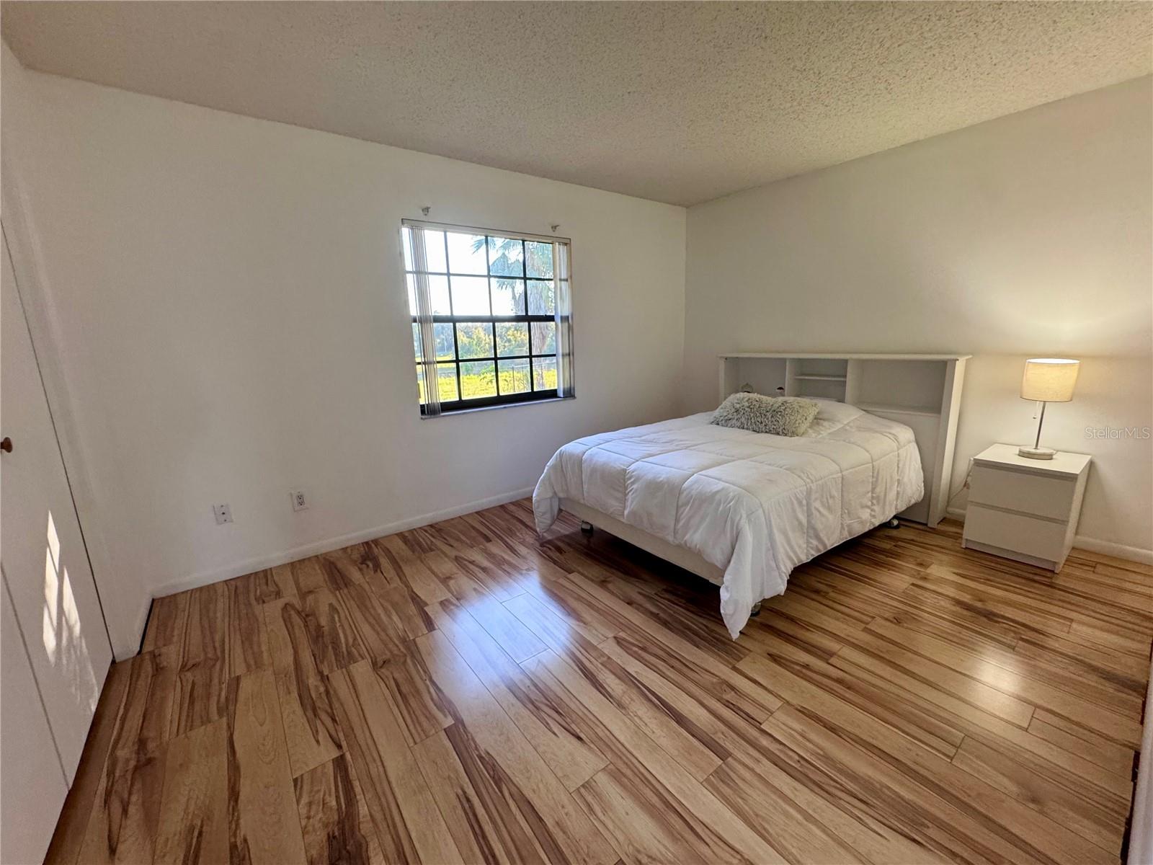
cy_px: 432
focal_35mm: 14
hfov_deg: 102.1
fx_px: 466
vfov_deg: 85.7
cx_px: 576
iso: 250
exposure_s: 1/120
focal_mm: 2.22
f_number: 2.2
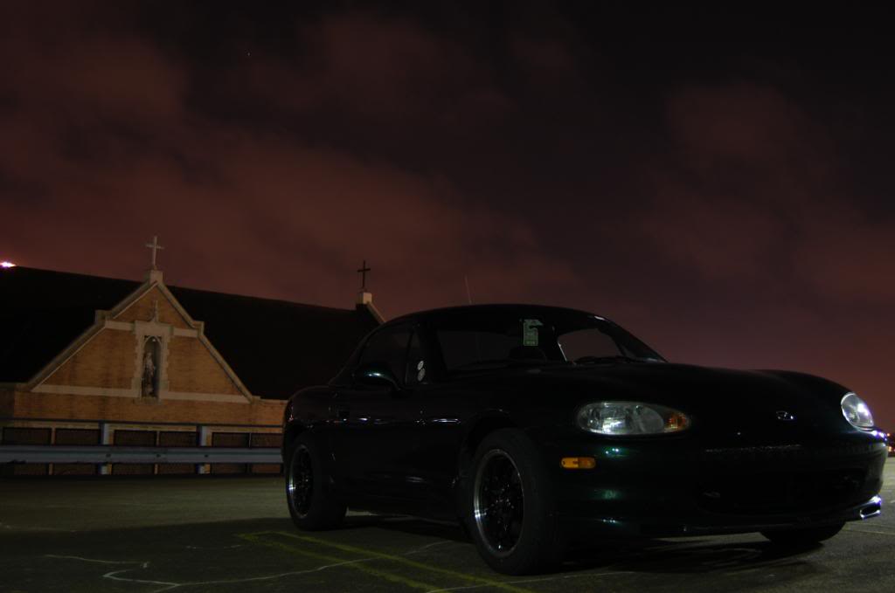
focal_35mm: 45
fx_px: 1117
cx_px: 448
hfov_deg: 43.7
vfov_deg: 29.8
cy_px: 296
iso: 200
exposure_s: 1
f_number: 4.2
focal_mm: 30
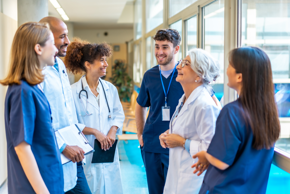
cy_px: 97
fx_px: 443
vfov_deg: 24.6
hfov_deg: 36.2
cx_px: 145
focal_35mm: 55
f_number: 2
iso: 500
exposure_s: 1/250
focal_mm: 55
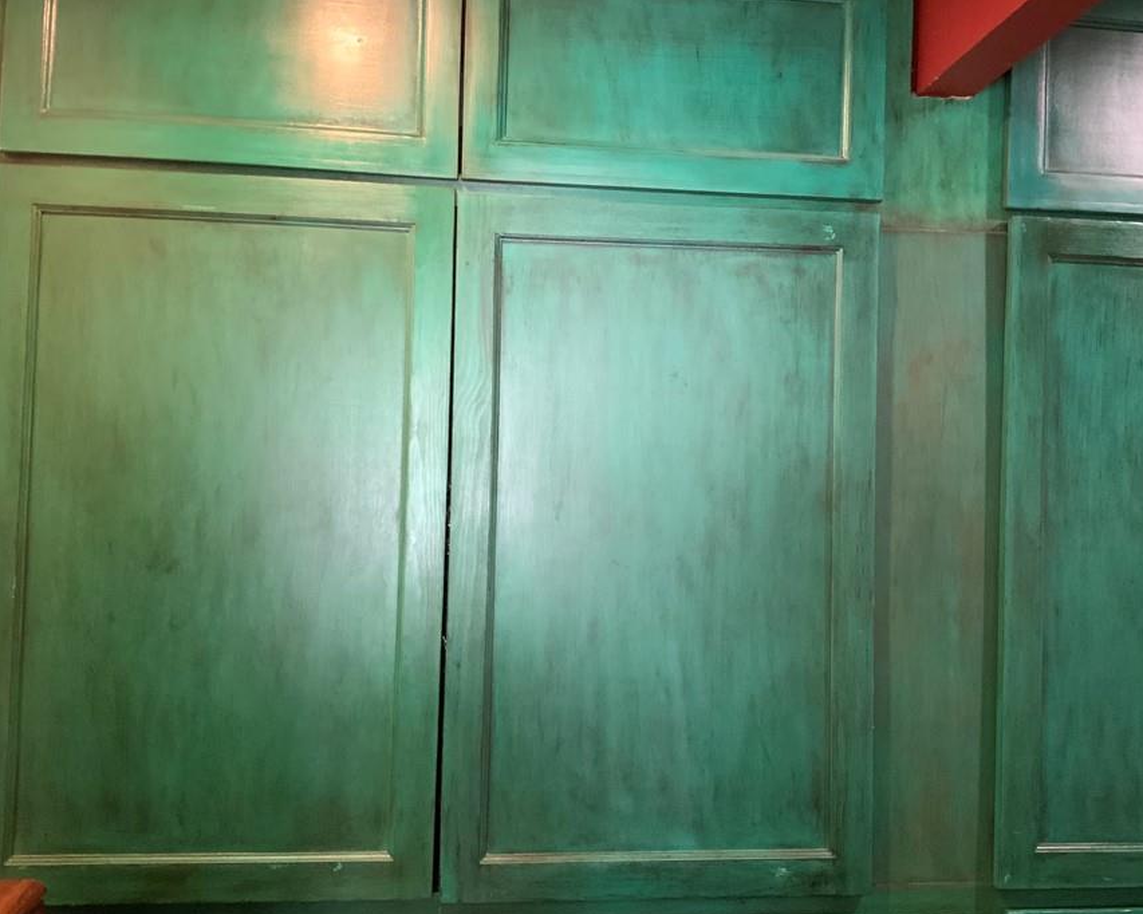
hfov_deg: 52.7
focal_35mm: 34
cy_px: 426
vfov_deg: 43.3
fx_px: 1150
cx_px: 641
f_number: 1.8
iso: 250
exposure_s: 1/40
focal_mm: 3
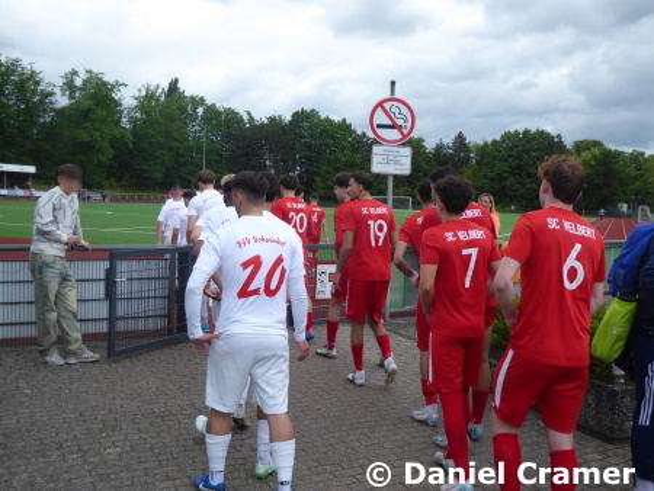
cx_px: 327
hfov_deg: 50.1
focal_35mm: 37
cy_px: 246
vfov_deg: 38.7
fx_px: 699
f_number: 3.7
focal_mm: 6.7
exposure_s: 1/320
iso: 80
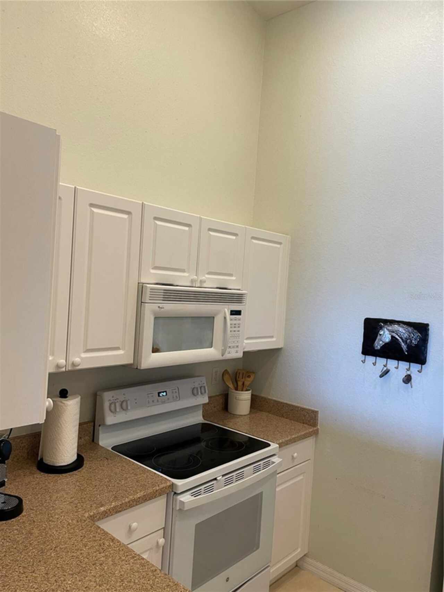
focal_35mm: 26
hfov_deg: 53.1
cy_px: 296
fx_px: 445
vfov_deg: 67.3
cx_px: 222
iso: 80
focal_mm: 4.2
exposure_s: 1/60
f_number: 1.6
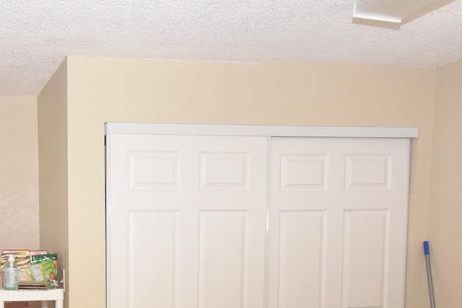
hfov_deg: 36.6
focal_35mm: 51
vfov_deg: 25.2
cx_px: 50
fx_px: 654
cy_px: 307
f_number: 4
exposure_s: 1/60
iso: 900
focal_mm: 14
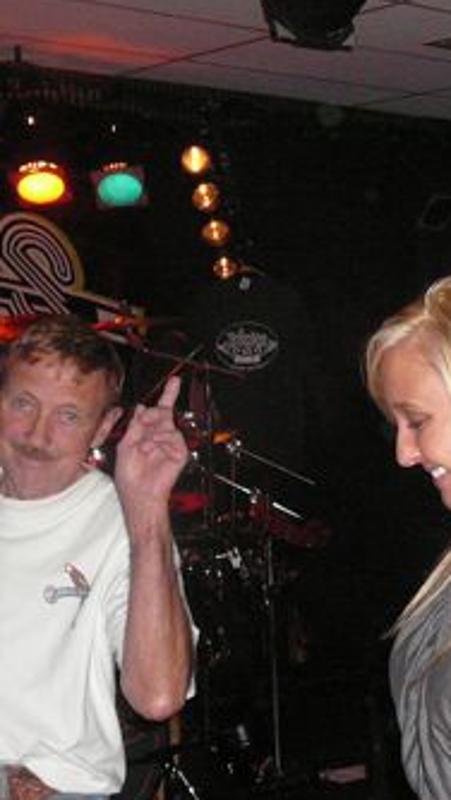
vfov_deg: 28.9
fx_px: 1551
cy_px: 486
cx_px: 499
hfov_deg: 16.1
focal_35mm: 73
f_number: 2.8
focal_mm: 5.2
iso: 320
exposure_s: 1/30
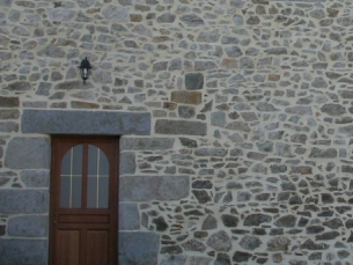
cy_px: 47
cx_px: 317
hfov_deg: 22.5
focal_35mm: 85
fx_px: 867
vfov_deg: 17.2
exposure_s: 1/228
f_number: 6
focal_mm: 7.85
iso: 100
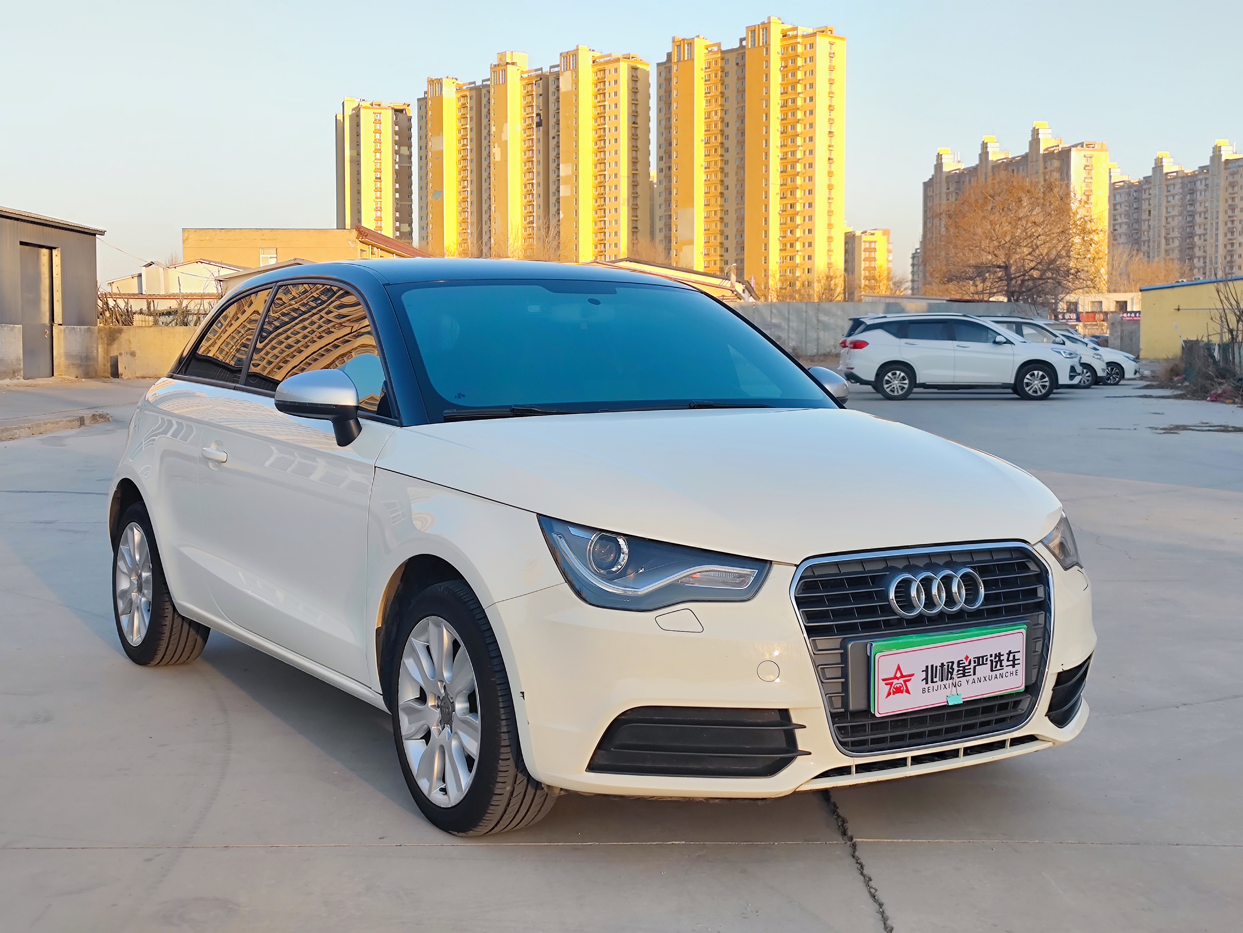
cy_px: 466
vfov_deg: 37.7
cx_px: 622
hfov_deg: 49.0
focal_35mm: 38
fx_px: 1365
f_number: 1.95
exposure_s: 1/498
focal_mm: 7.59
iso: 50
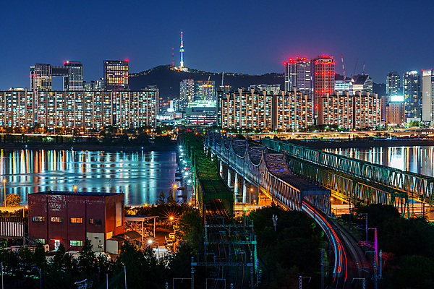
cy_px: 144
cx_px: 217
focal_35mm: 85
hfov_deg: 23.9
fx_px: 1025
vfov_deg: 16.1
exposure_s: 20
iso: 200
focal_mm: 85
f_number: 10
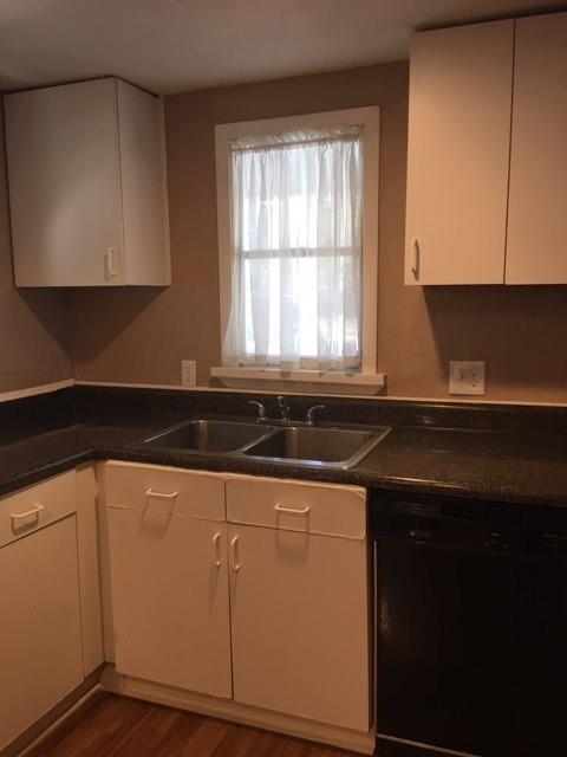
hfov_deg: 48.2
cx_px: 284
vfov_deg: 61.7
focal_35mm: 29
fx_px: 633
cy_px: 378
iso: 25
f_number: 2.2
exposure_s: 1/15
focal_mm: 4.15
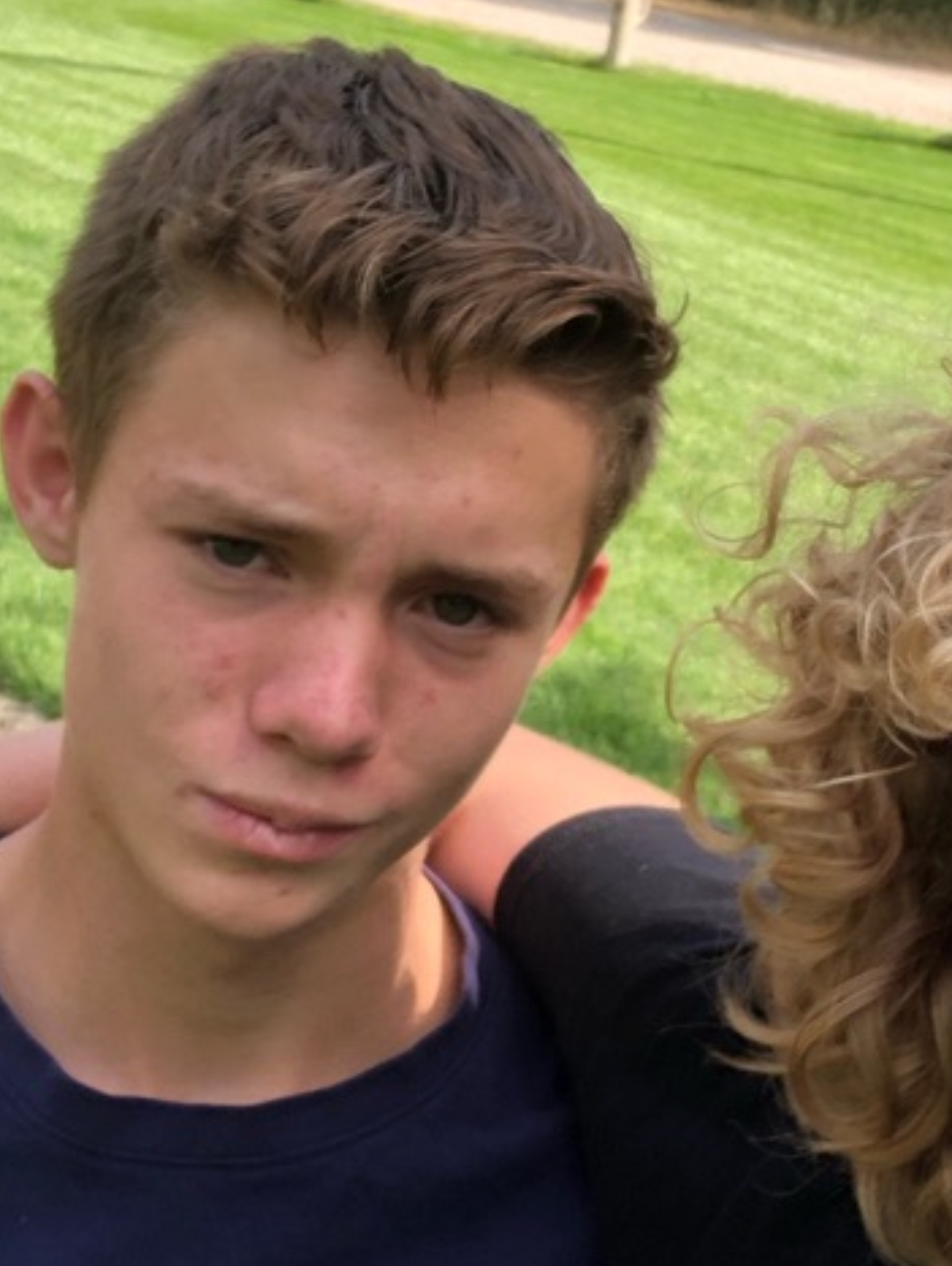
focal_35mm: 70
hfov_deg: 20.9
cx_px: 683
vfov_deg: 27.8
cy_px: 664
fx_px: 2563
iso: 20
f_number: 2.2
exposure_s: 1/120
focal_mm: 2.87
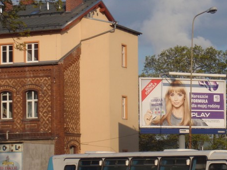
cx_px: 192
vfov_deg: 10.6
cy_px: 134
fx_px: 912
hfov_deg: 14.1
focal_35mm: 139
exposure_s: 1/500
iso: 80
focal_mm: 12.5
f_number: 4.9
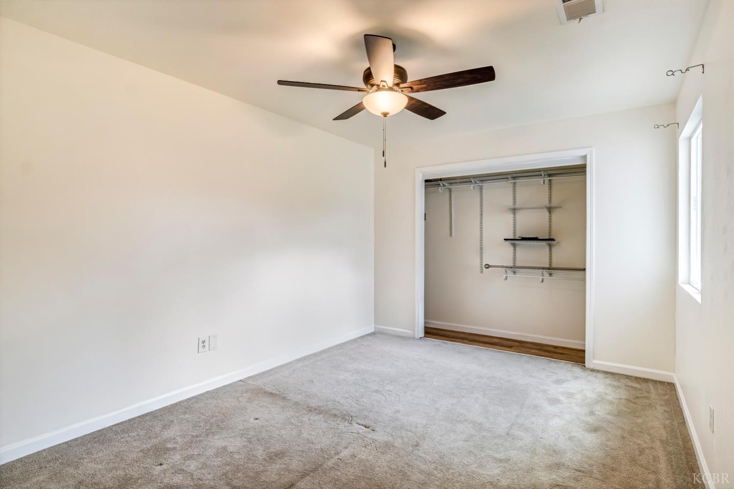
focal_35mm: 18
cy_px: 244
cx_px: 367
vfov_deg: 67.3
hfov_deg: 90.0
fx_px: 367
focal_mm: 12
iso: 500
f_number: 9
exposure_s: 1/20
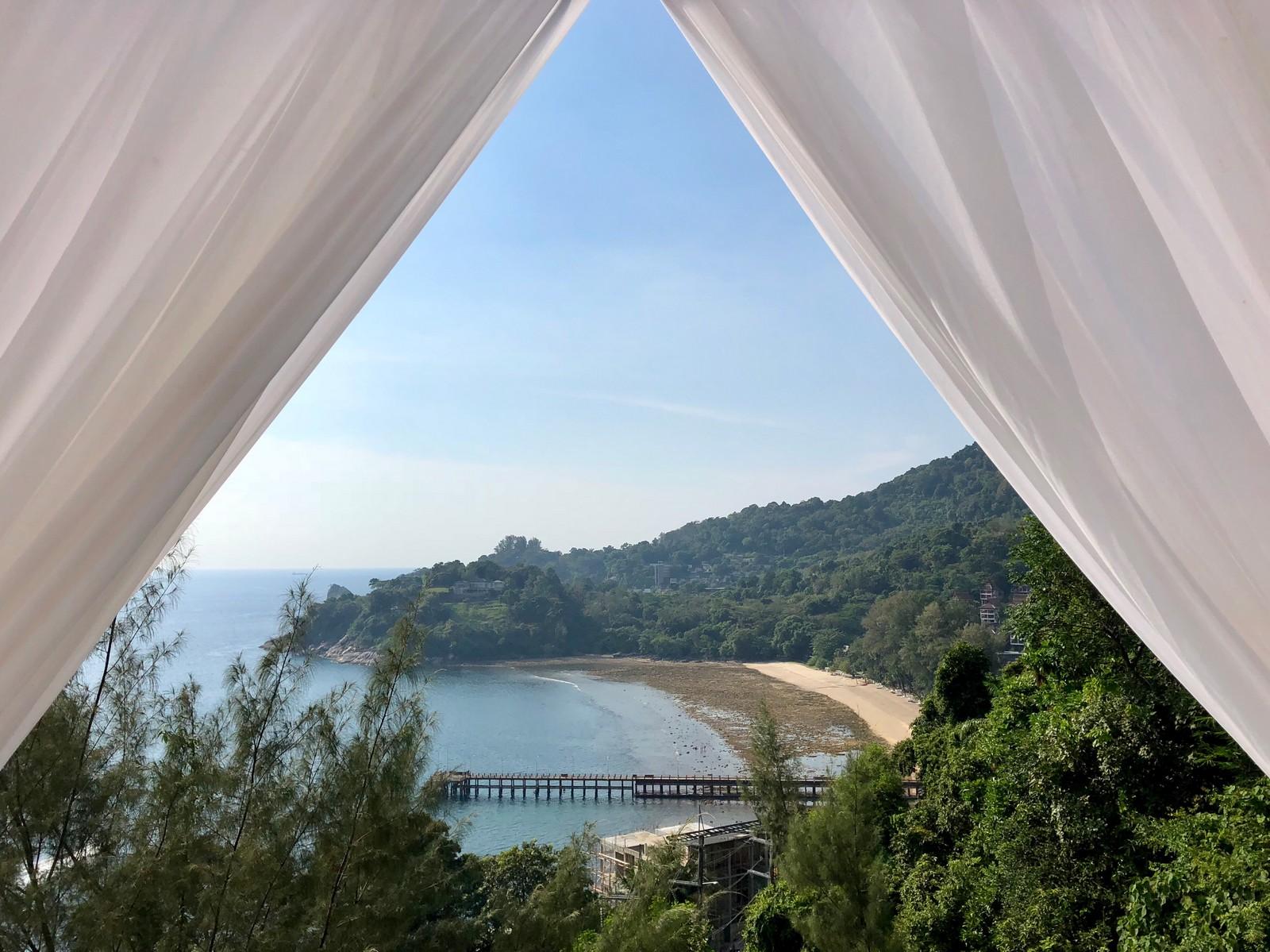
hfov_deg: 63.5
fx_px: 1027
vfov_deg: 49.7
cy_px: 476
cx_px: 635
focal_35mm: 28
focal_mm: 3.99
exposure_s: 1/5348
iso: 25
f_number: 1.8
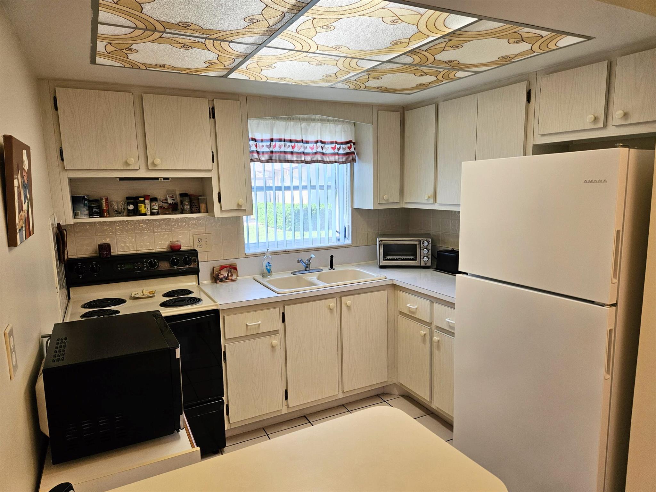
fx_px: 436
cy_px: 246
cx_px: 328
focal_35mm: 23
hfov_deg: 73.9
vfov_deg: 58.9
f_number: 1.8
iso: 50
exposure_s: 1/120
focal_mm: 5.4
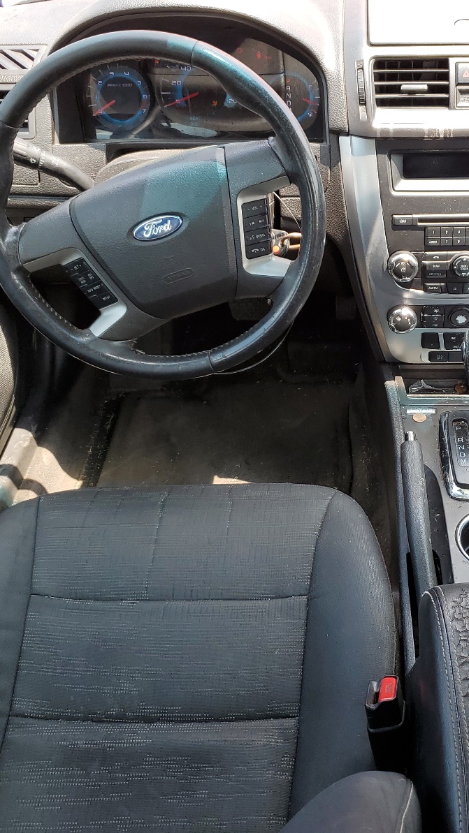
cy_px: 416
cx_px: 396
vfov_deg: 52.8
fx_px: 840
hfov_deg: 30.2
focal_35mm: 38
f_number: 1.5
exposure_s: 1/294
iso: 50
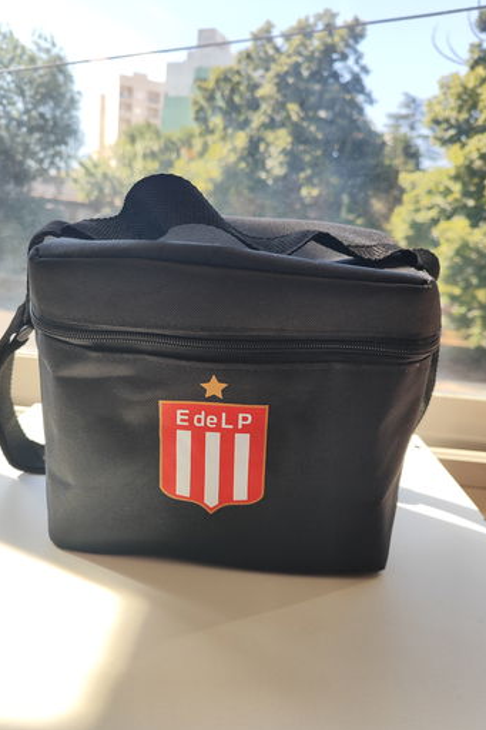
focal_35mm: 26
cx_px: 237
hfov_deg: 49.5
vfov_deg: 69.4
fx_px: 527
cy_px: 364
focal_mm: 5.89
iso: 112
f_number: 1.89
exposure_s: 1/100
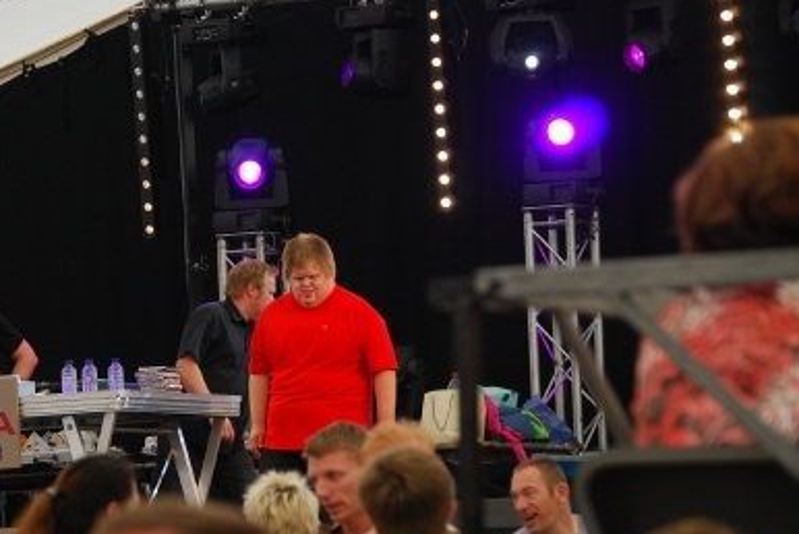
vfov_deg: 5.9
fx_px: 5175
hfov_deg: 8.8
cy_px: 343
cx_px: 250
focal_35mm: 233
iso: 560
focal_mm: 100
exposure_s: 1/500
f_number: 4.8
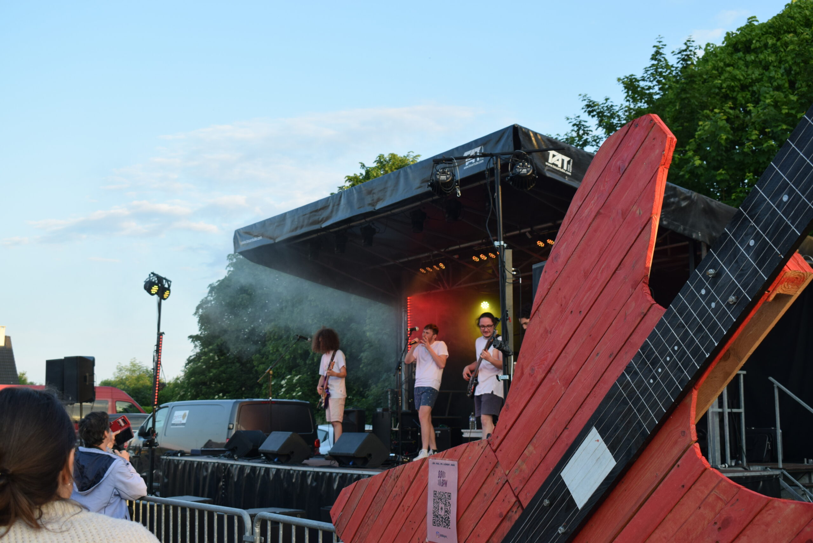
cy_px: 272
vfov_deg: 29.9
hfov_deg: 43.6
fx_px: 1016
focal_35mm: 45
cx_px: 406
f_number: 8
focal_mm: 30
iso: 400
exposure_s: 1/250
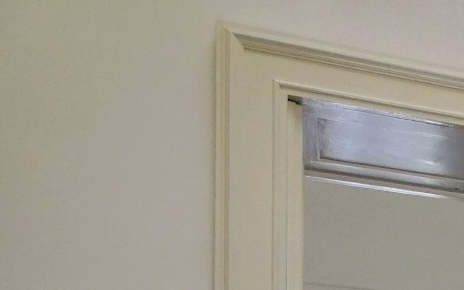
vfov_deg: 15.8
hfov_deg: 23.2
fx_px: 860
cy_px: 549
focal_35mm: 68
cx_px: 727
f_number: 2.8
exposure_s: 1/60
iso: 160
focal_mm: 3.6
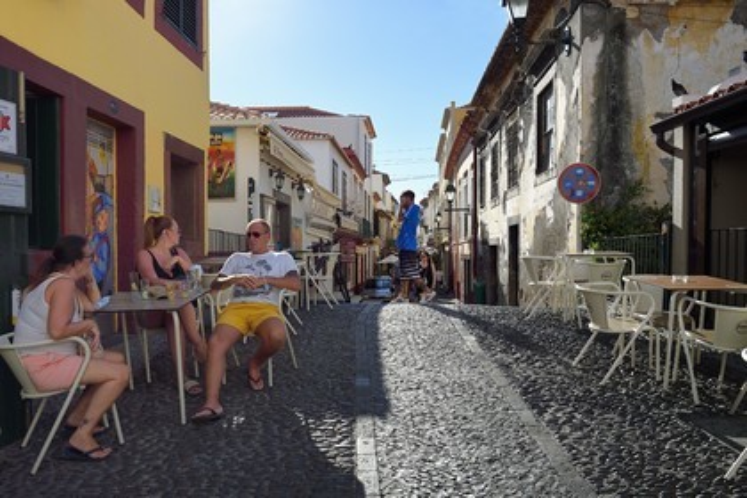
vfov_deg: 49.6
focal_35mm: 26
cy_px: 249
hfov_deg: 69.4
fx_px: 539
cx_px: 374
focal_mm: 26
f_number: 6.3
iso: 400
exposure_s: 1/2000
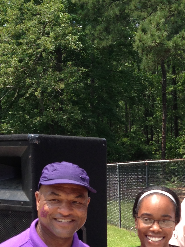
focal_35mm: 90
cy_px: 240
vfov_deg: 21.1
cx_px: 156
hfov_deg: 16.3
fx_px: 641
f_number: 2.4
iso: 50
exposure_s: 1/704
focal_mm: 4.13
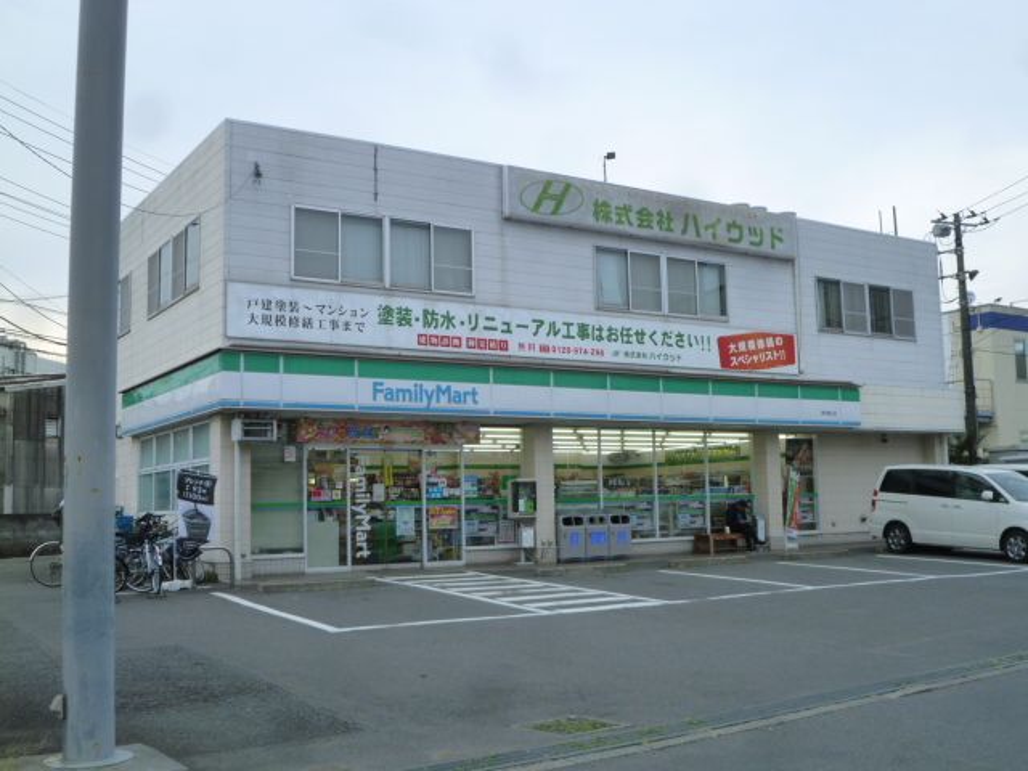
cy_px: 386
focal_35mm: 38
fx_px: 1128
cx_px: 514
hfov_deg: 49.0
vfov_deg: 37.7
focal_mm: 6.8
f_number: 3.5
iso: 125
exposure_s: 1/125
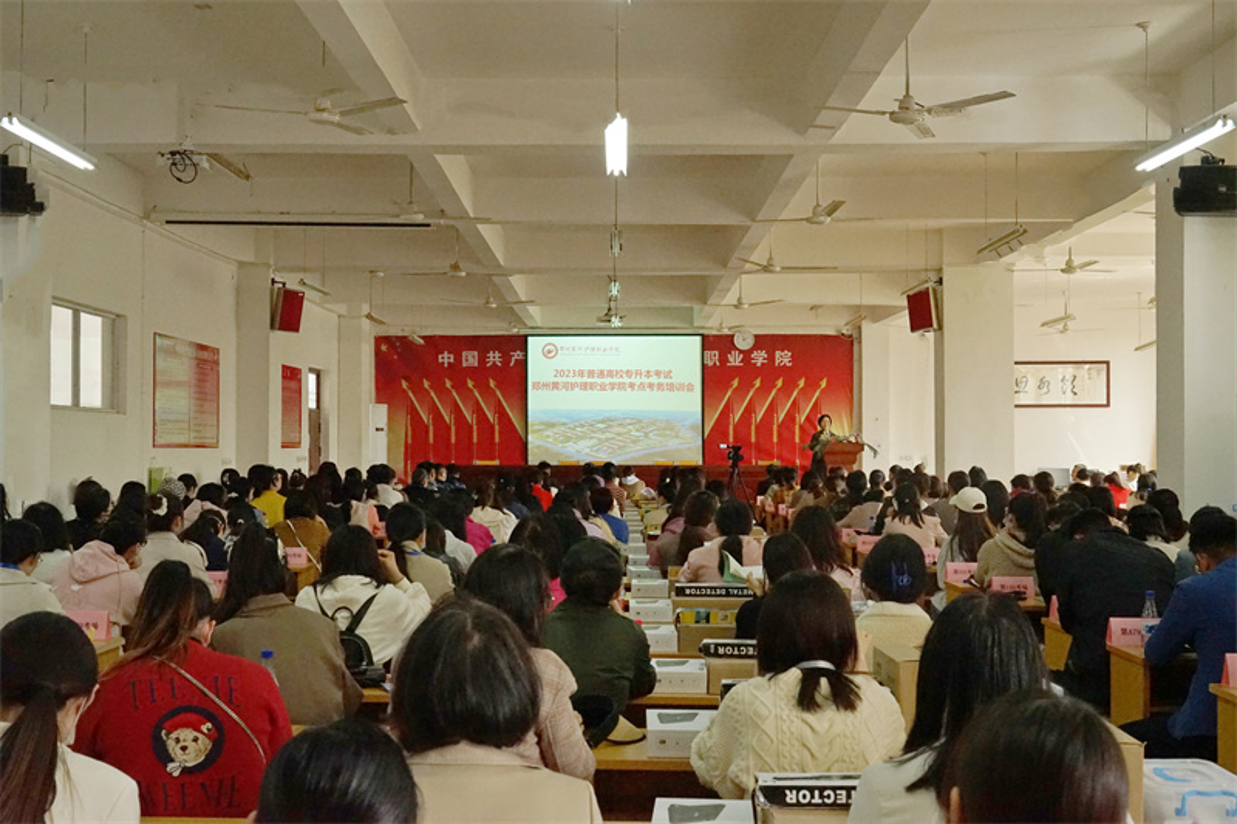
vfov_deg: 34.2
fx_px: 1340
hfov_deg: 49.6
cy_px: 412
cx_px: 618
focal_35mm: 39
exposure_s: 1/125
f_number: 9
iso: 5000
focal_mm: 39
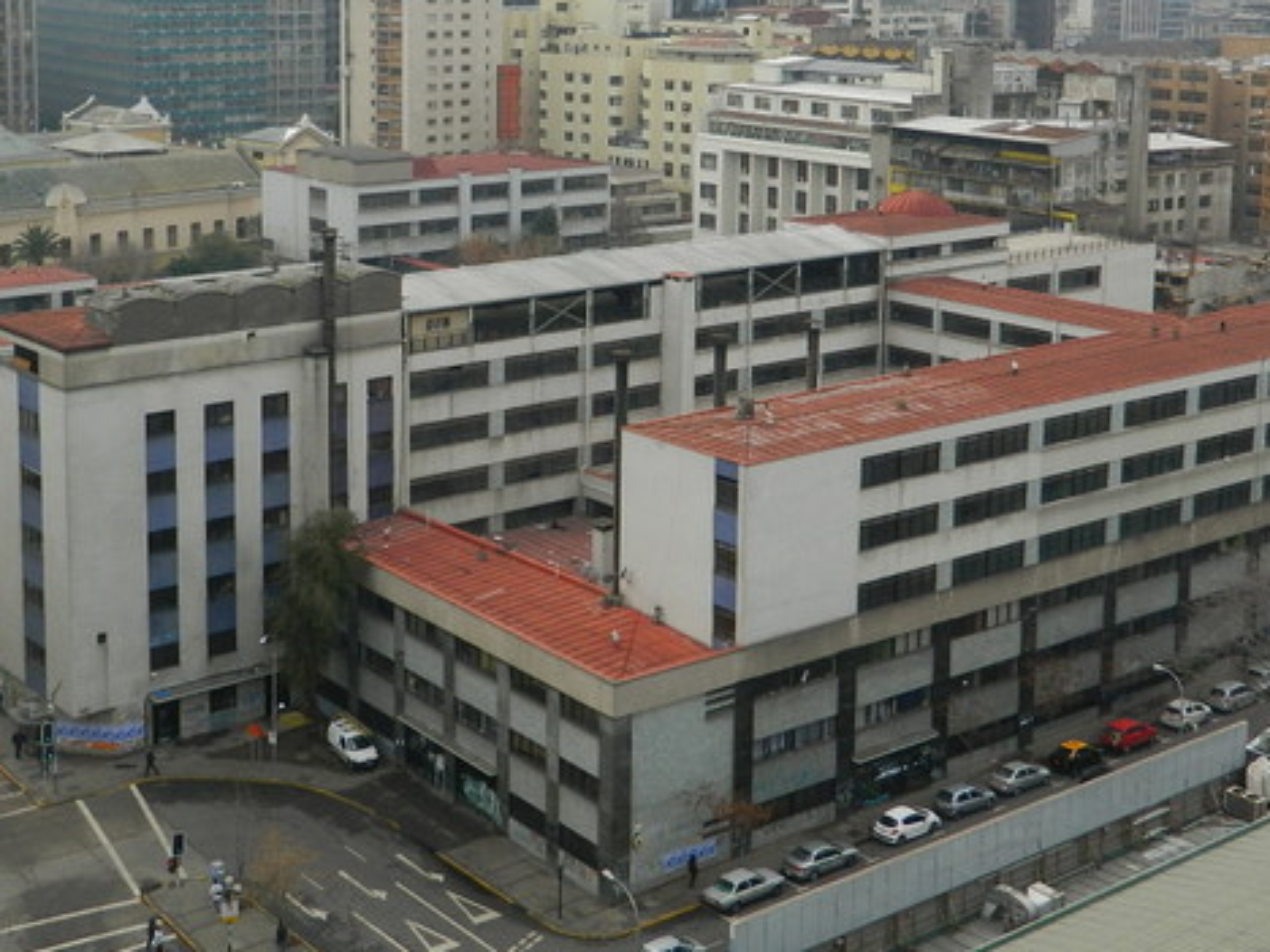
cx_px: 627
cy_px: 203
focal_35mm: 53
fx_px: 1944
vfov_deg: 27.0
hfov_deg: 36.2
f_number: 3.2
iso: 80
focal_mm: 5.6
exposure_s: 1/400
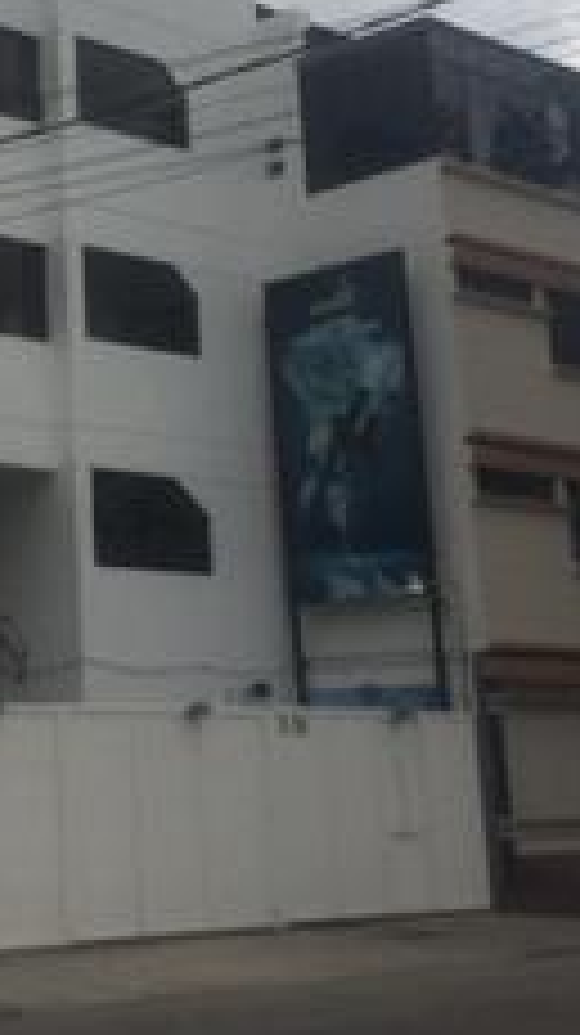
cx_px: -76
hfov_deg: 16.4
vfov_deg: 29.2
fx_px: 1945
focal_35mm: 71
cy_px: 236
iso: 40
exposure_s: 1/5882
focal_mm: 4.12
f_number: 2.2
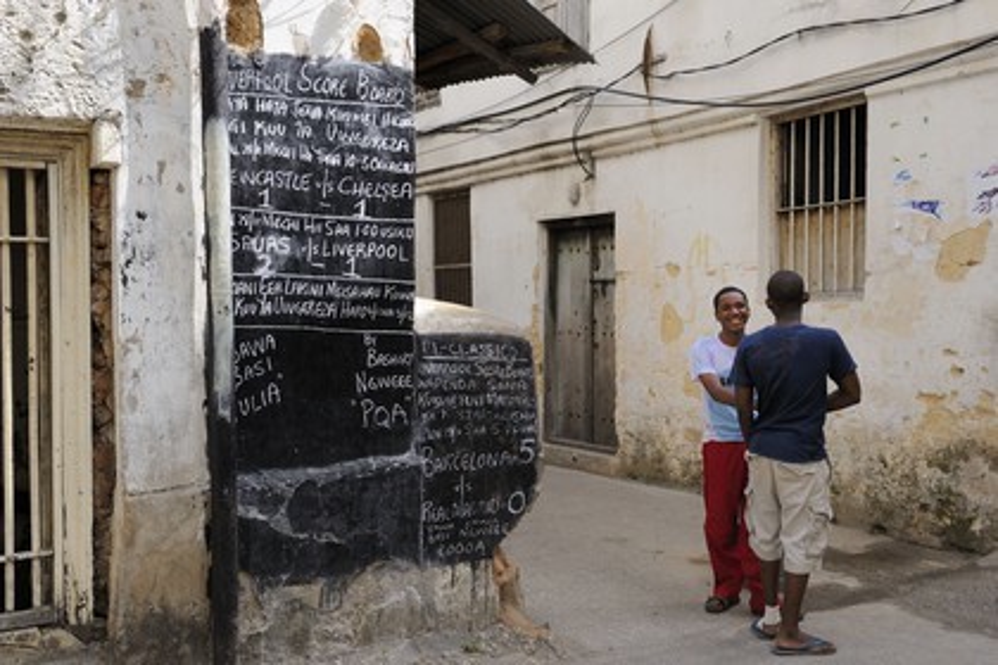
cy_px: 332
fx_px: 1053
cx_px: 499
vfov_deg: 35.1
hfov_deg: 50.7
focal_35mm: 38
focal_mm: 38
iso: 400
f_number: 10
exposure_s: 1/160
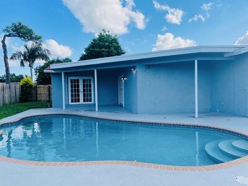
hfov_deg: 67.3
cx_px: 124
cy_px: 93
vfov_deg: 53.1
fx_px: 186
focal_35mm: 26
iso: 32
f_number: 1.6
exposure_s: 1/2132
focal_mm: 4.2
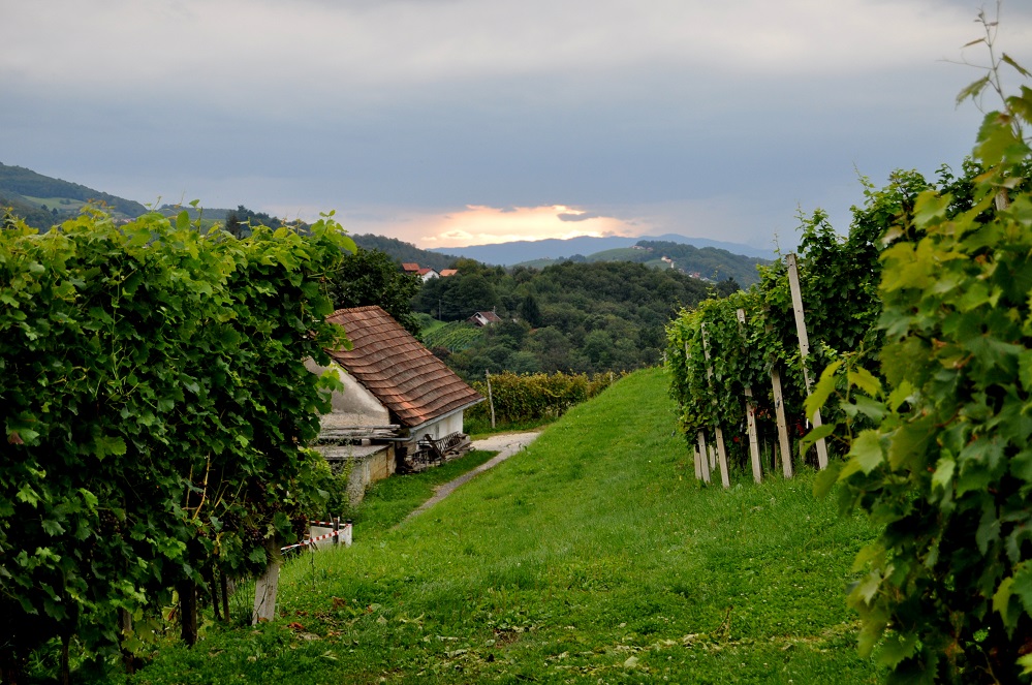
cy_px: 342
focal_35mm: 82
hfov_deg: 24.7
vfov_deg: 16.5
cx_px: 516
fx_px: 2362
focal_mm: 55
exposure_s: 1/60
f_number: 5.6
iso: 500
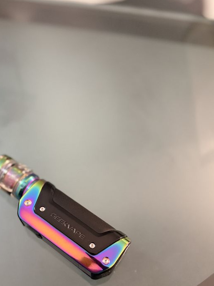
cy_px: 184
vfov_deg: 51.9
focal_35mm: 35
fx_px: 289
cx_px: 79
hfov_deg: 40.4
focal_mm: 6.76
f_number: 1.78
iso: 1000
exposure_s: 1/40
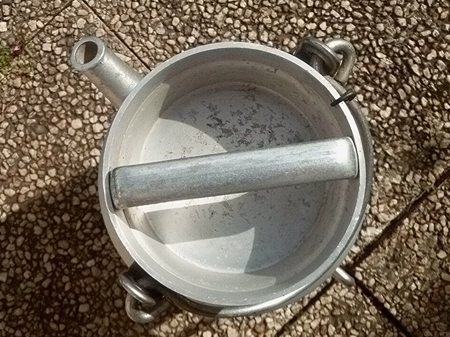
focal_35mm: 42
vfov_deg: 34.3
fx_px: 546
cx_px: 210
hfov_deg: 44.8
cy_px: 173
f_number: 11
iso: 1600
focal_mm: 6.9
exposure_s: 1/1300
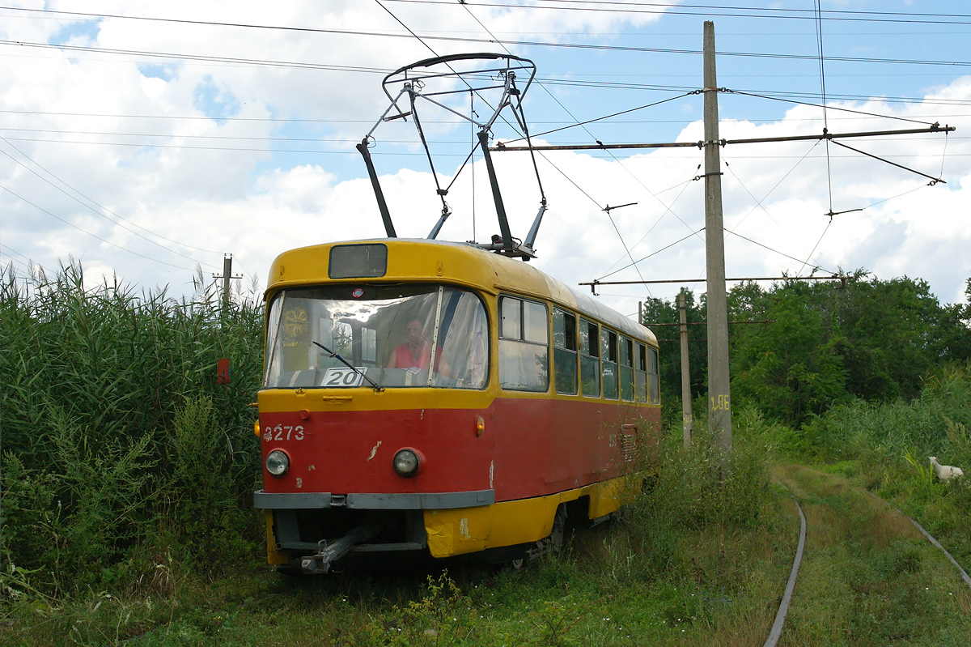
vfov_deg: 31.2
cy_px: 324
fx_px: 1159
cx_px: 486
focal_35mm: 43
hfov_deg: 45.4
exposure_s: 1/1600
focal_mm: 28
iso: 320
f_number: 4
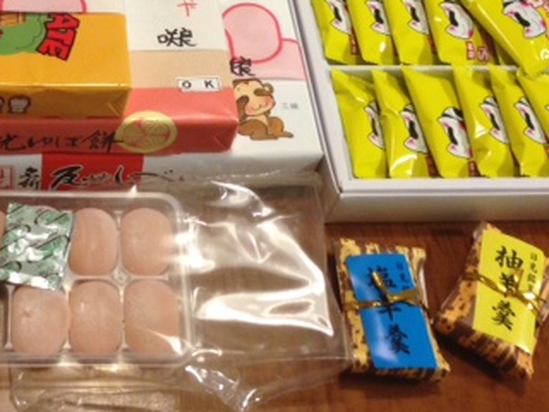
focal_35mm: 66
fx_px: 1047
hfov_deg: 28.7
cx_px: 98
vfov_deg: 21.8
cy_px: 58
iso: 160
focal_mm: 4.12
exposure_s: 1/20
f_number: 2.4
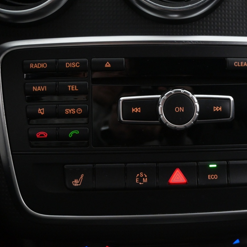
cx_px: 179
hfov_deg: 34.0
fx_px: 396
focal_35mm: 49
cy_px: 107
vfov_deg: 34.6
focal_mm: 22.5
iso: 2500
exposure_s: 1/40
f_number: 4
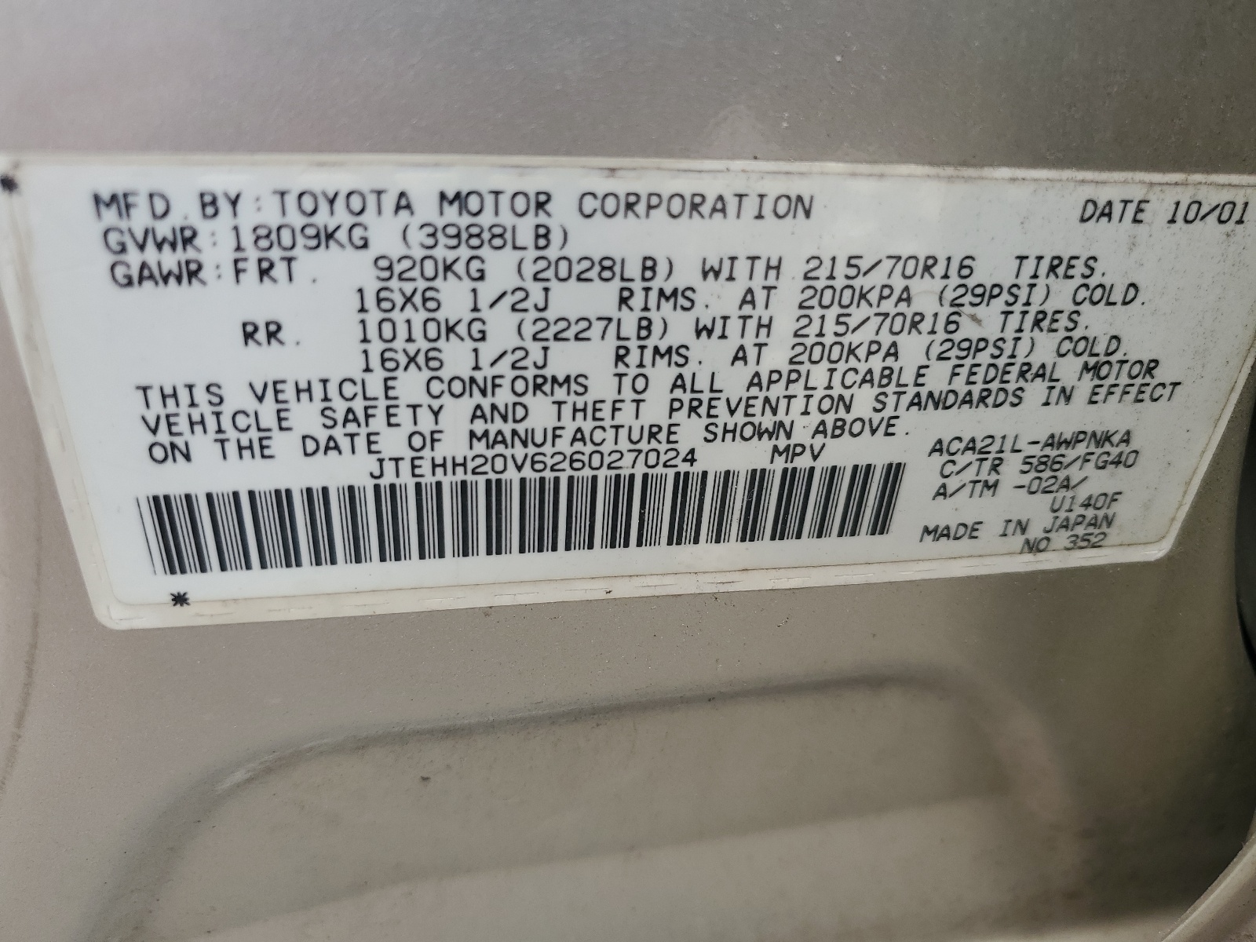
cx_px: 628
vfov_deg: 53.1
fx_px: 943
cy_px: 471
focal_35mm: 26
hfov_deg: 67.3
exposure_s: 1/417
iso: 50
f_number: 1.5
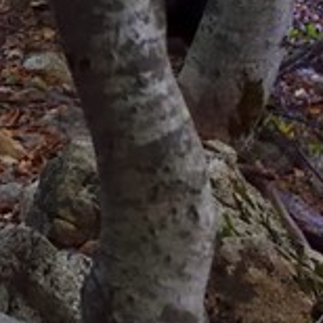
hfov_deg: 3.7
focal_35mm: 460
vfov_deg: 3.7
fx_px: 4856
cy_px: -766
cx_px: -628
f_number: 4
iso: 800
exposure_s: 1/80
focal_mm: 52
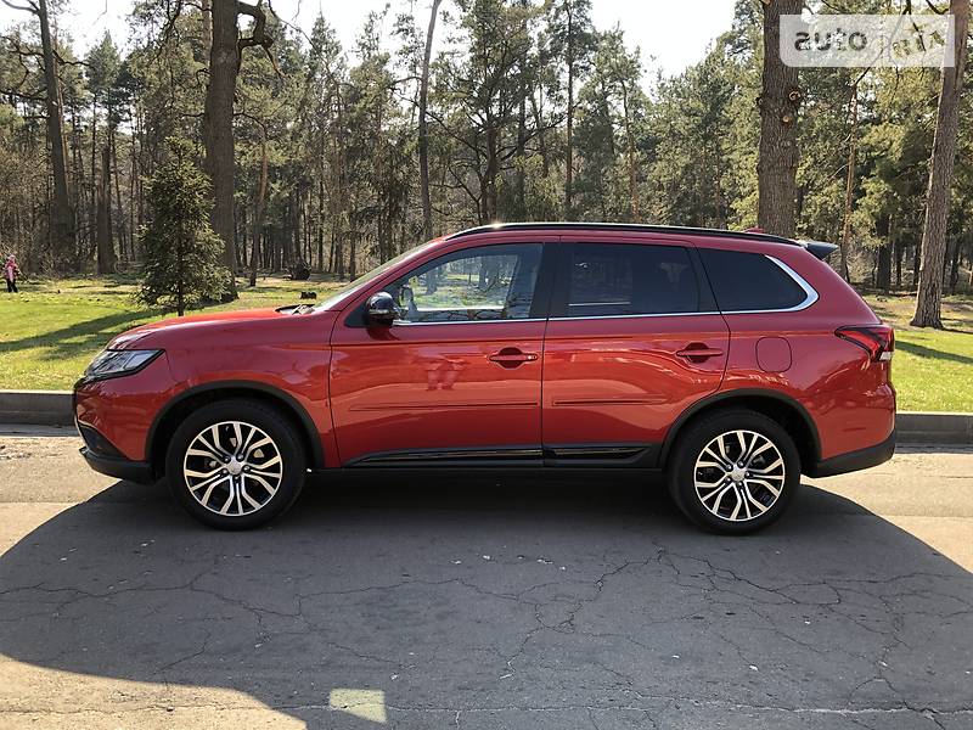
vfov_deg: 49.7
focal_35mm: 28
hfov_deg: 63.4
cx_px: 486
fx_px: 787
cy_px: 365
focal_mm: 4
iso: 20
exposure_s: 1/159
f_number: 1.8
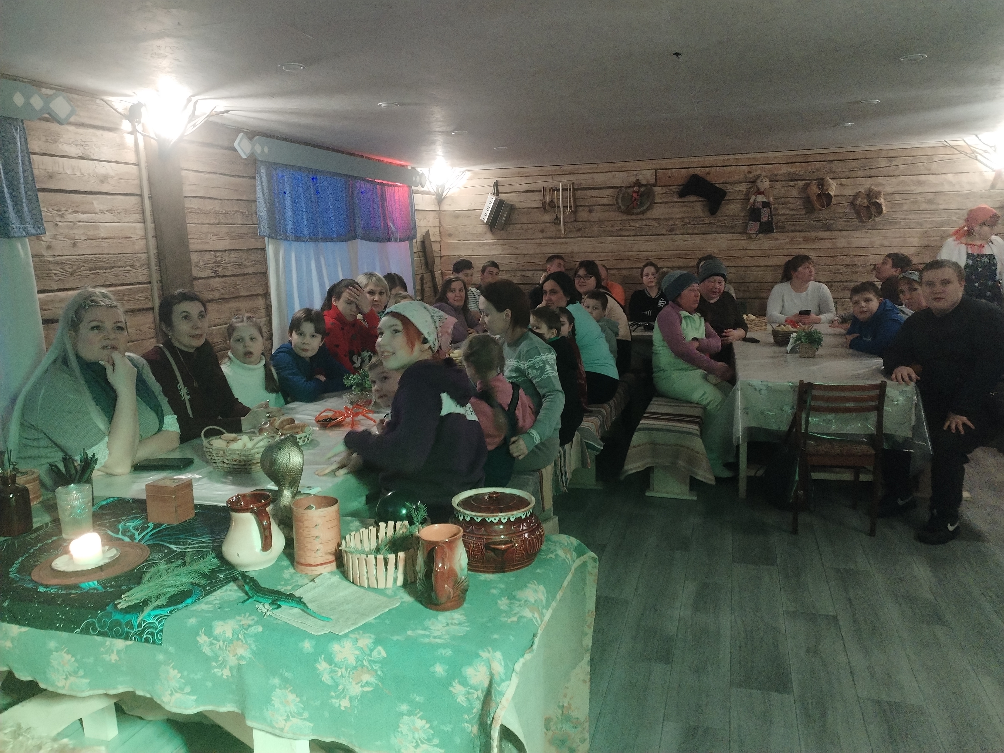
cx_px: 502
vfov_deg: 48.2
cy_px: 376
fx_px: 841
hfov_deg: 61.7
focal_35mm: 29
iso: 822
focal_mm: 4.75
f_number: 1.8
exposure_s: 1/20
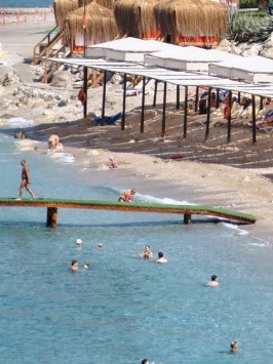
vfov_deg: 3.3
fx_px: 6387
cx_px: 411
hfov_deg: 2.4
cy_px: -3
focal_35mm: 607
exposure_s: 1/500
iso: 100
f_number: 5.6
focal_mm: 130
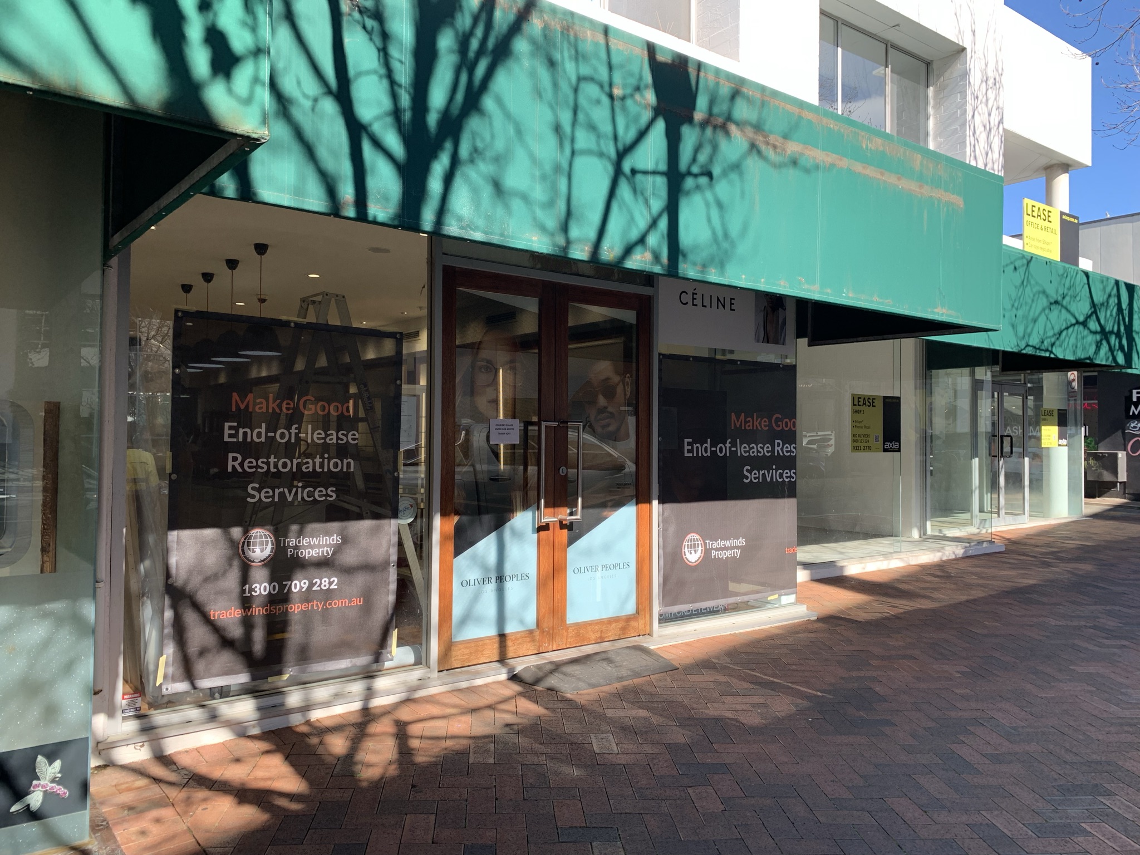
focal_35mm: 26
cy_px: 428
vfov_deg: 53.1
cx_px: 570
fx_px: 856
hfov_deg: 67.3
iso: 25
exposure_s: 1/465
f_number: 1.8
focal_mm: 4.25
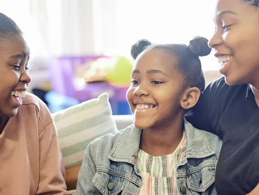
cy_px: 126
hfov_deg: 20.0
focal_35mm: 98
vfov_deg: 15.1
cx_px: 158
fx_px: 734
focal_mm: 50
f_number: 1.4
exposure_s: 1/160
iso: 800
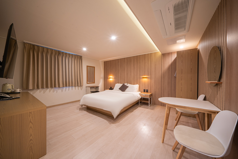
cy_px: 80
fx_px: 79
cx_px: 119
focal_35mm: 12
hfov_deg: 112.6
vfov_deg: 90.0
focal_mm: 12
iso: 200
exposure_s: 1.3
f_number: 11
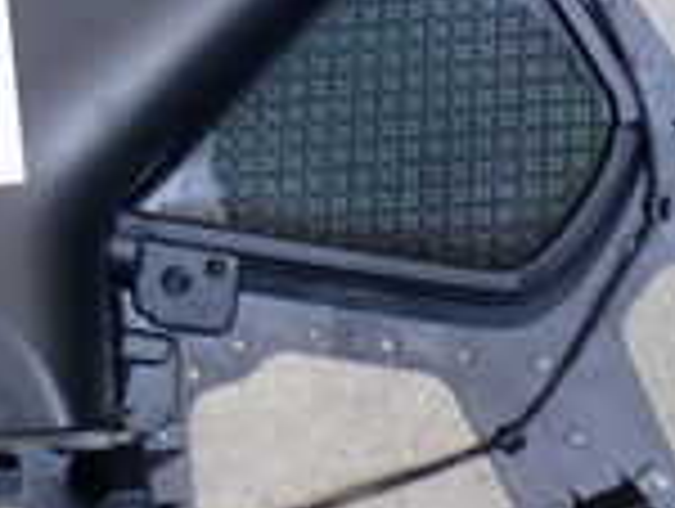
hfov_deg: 15.7
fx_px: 2344
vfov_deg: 11.9
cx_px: -176
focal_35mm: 120
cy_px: -229
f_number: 2.3
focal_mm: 5.4
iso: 125
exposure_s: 1/60
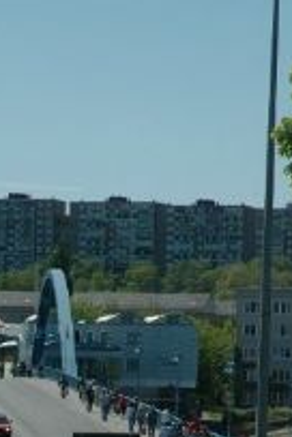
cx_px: 72
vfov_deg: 7.9
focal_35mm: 257
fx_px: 3127
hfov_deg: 5.3
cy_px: 523
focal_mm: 70
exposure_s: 1/250
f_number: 9.5
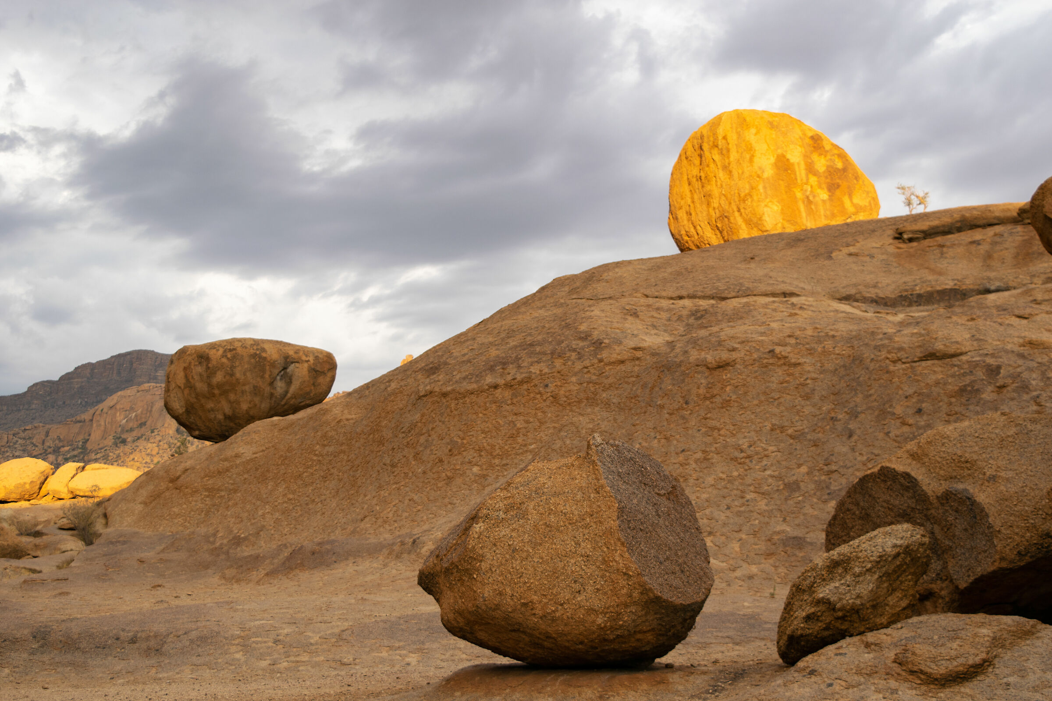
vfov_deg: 28.9
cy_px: 350
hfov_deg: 42.3
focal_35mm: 46
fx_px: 1359
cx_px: 526
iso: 100
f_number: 6.3
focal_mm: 31
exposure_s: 1/160
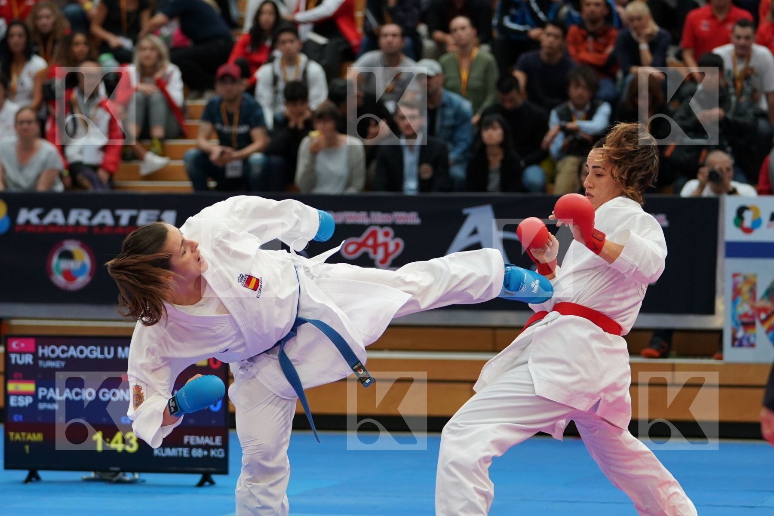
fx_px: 3117
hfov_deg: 14.2
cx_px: 387
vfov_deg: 9.5
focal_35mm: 145
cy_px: 258
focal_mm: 97
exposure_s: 1/1000
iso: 1600
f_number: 2.8
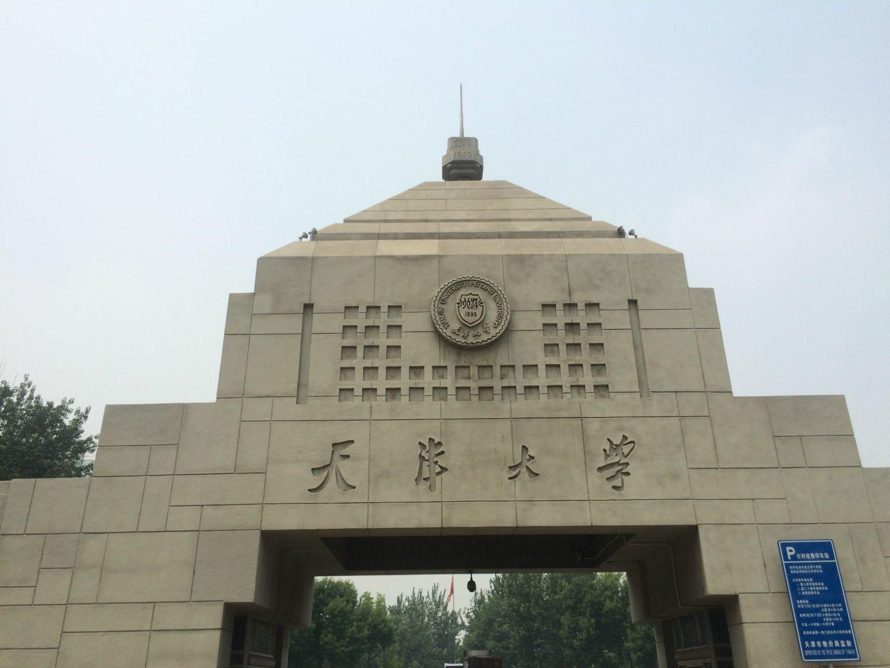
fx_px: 746
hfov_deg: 61.7
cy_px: 334
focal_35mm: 29
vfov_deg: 48.2
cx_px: 445
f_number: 2.2
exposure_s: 1/4566
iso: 32
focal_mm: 4.15
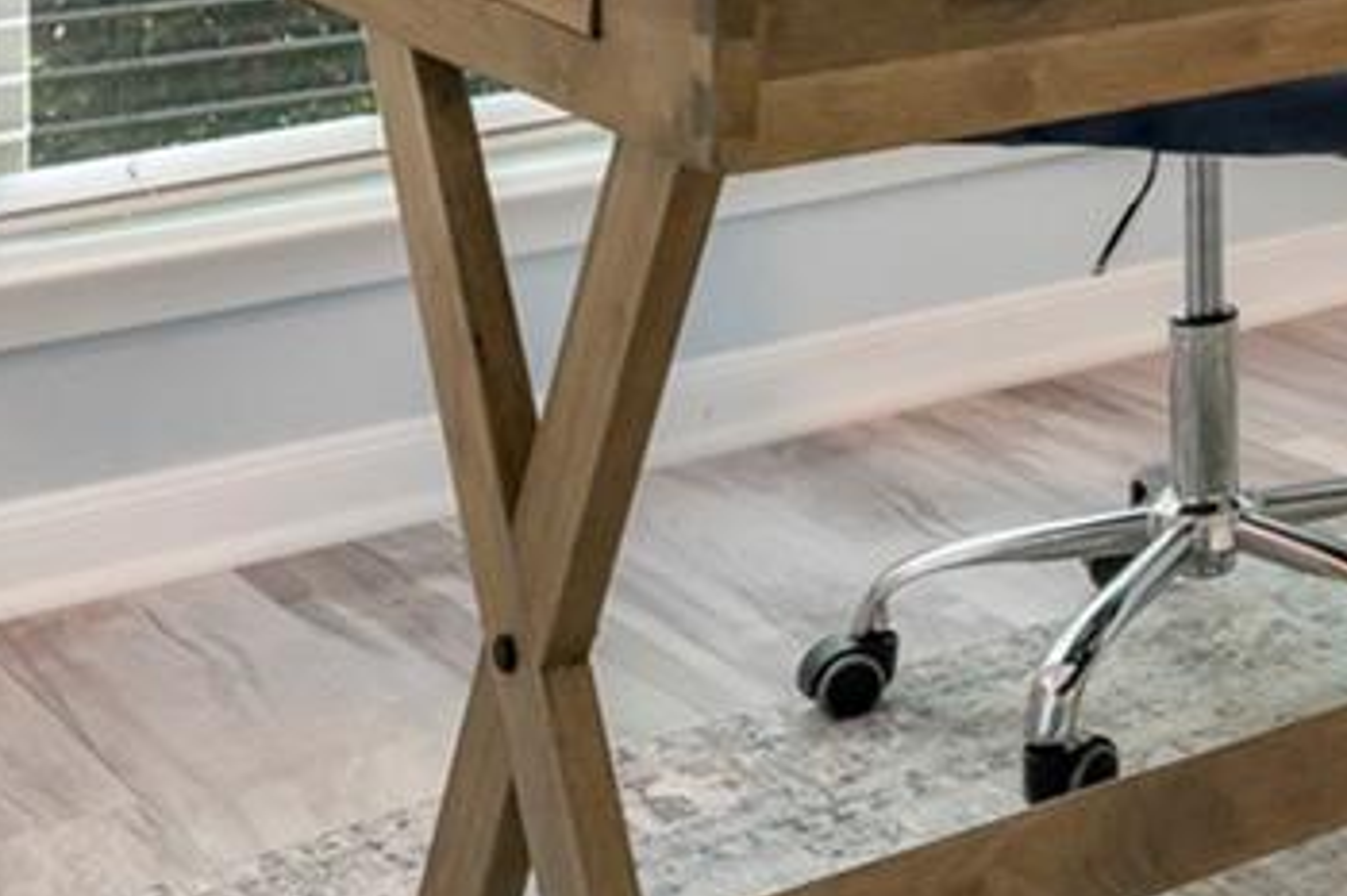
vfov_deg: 15.0
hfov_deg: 20.4
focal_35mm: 82
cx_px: 2132
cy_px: -586
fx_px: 3067
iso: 250
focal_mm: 14
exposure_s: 1/5
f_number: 11
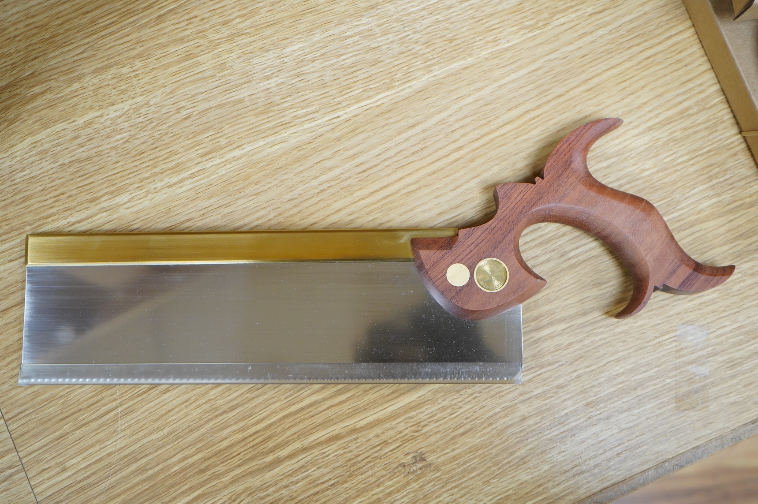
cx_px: 379
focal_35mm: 46
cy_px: 252
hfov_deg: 42.8
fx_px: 968
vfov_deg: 29.2
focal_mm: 46
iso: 2500
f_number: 6.3
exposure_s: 1/80
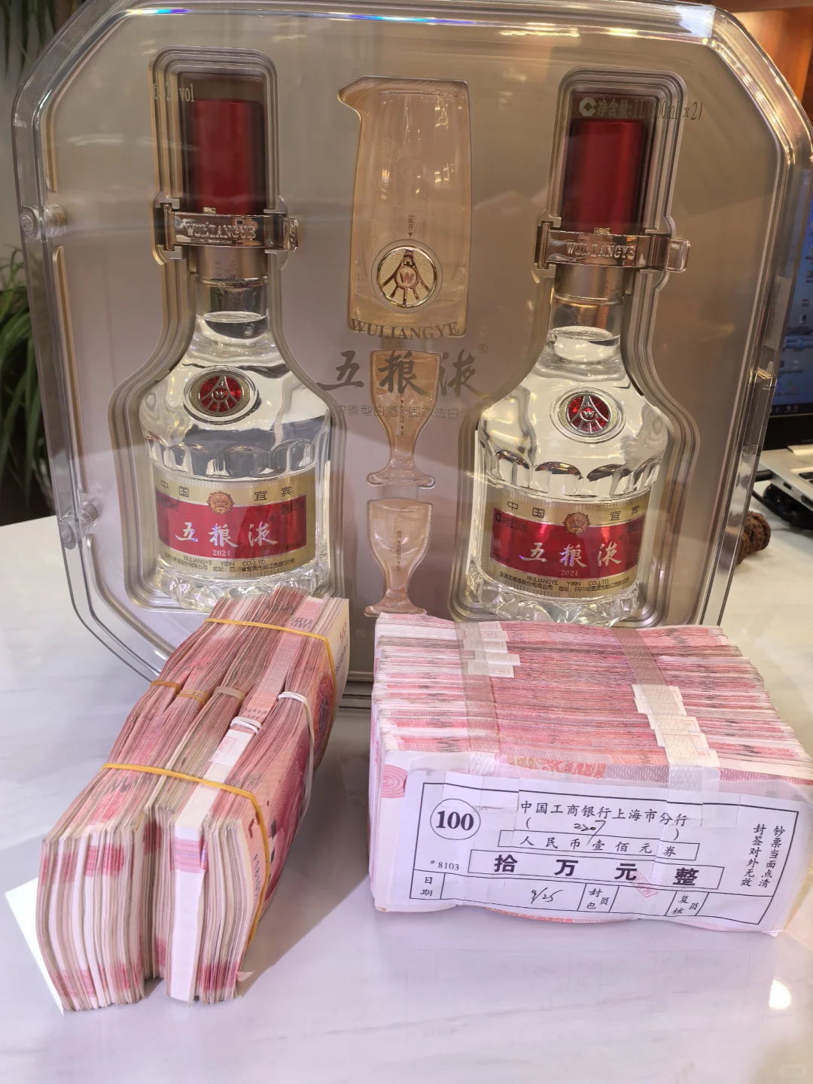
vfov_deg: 65.3
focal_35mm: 27
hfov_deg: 51.4
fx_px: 846
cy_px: 542
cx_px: 406
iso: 250
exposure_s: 1/50
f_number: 4
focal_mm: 8.5
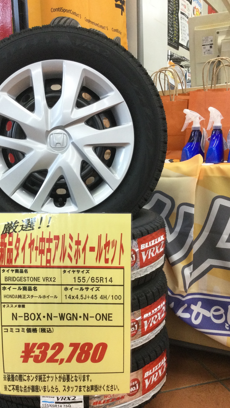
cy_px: 228
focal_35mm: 39
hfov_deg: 30.3
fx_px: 423
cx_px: 92
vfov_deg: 51.5
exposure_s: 1/30
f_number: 2.4
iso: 50
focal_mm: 3.3
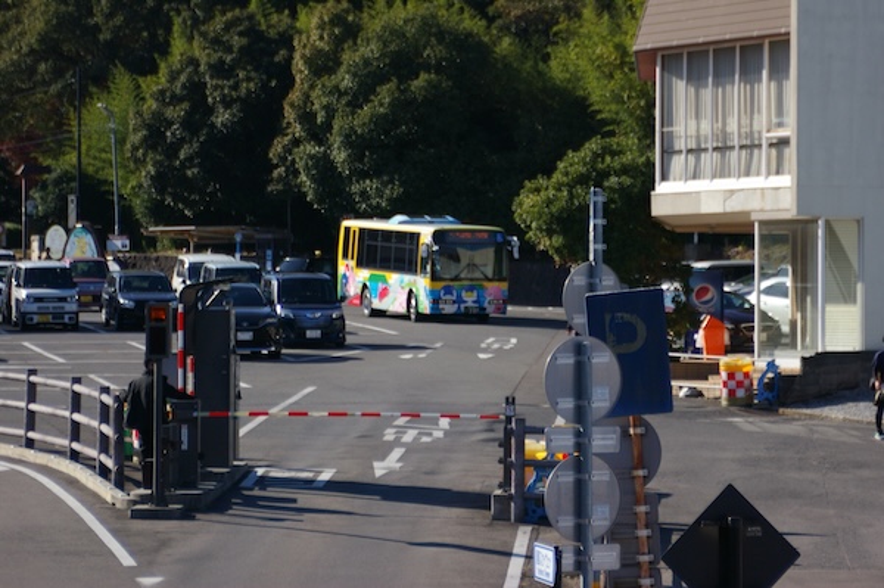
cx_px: 442
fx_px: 3864
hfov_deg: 13.1
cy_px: 294
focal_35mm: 158
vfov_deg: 8.7
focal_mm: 105
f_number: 5.6
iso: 400
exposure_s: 1/1500
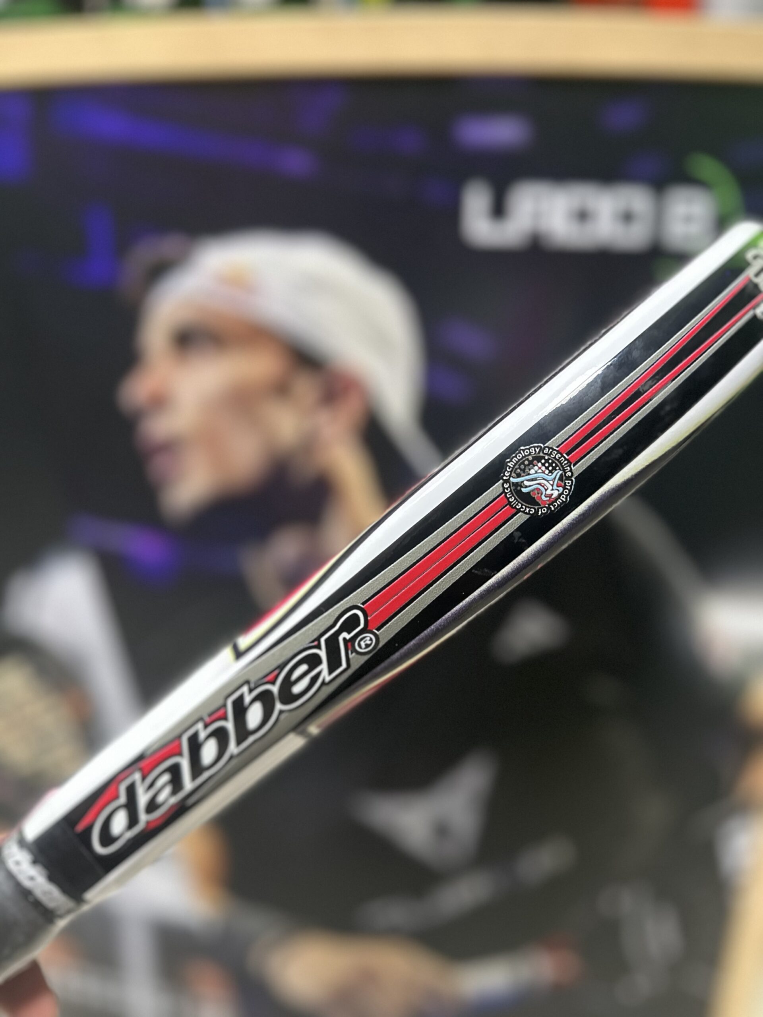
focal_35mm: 24
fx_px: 705
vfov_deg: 71.6
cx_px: 382
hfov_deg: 56.8
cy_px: 508
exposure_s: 1/60
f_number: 1.78
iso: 640
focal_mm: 6.86
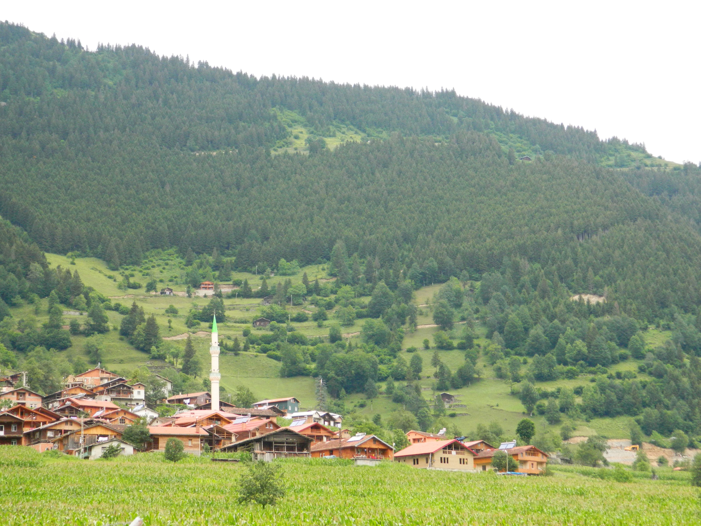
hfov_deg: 23.3
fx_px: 1701
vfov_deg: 17.6
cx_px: 350
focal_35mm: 84
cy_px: 263
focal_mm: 15.1
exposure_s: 1/400
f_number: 4.2
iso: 200
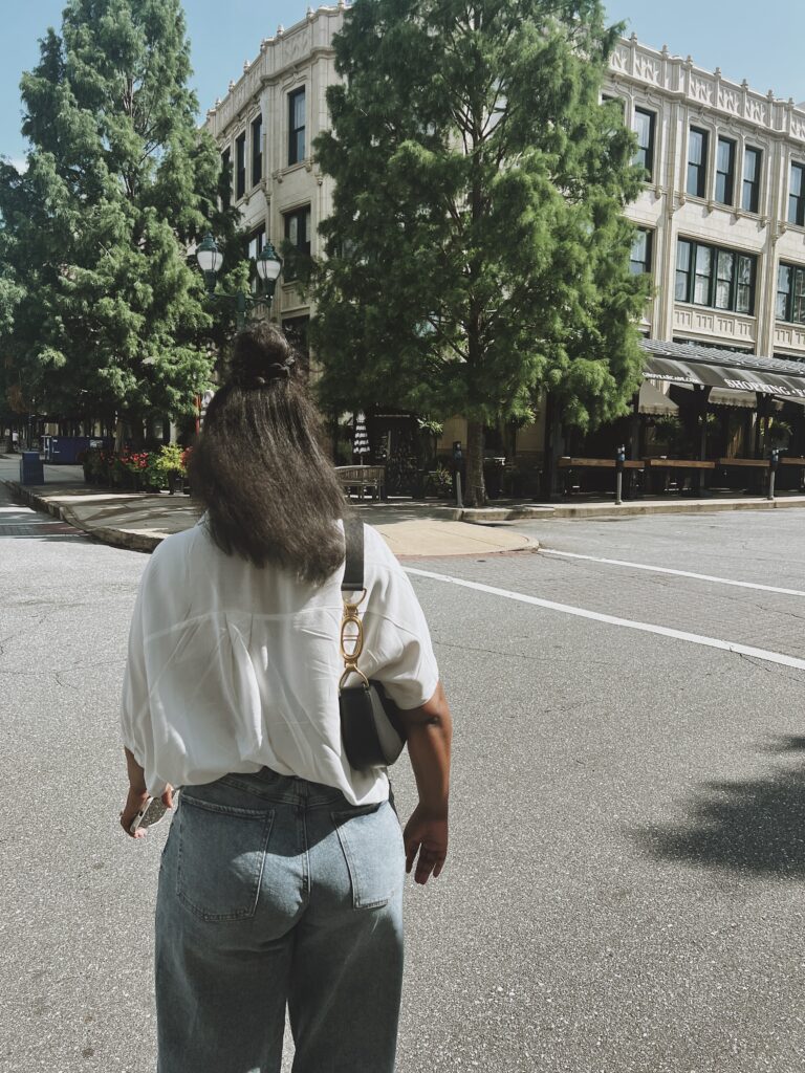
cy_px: 536
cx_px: 402
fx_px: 806
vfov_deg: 67.3
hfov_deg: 53.1
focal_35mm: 26
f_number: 1.5
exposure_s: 1/2457
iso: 50
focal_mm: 5.7
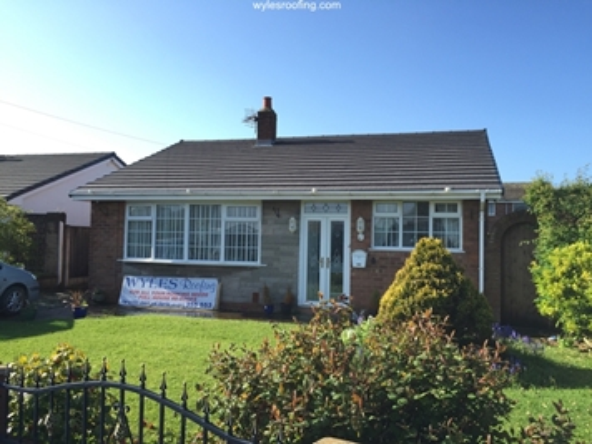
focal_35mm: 29
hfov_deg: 61.7
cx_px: 296
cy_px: 222
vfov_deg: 48.2
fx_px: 496
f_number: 2.2
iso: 32
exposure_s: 1/824
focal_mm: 4.15
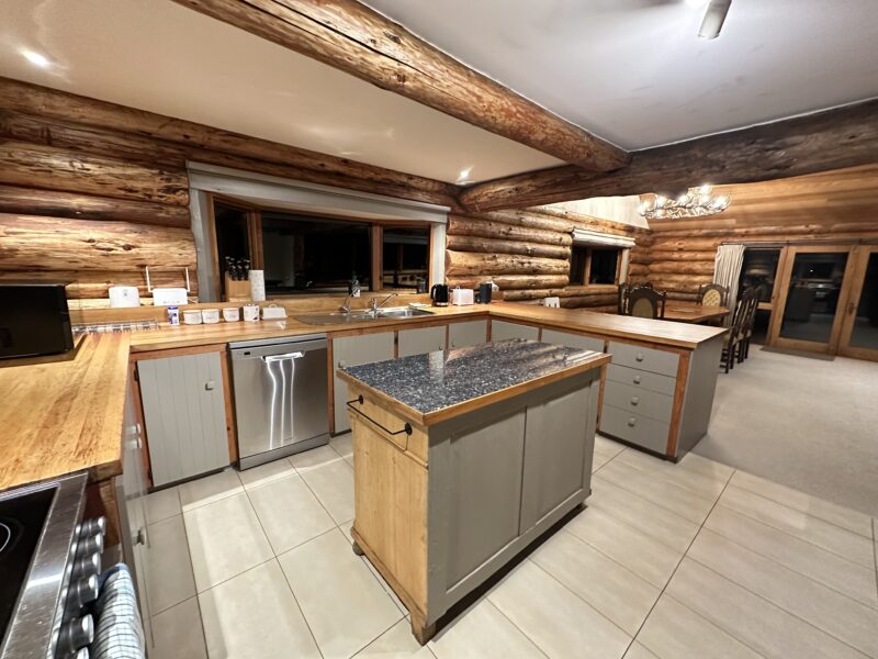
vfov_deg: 85.7
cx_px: 439
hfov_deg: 102.1
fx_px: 355
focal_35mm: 14
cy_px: 330
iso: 800
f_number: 2.2
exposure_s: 1/50
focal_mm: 2.22
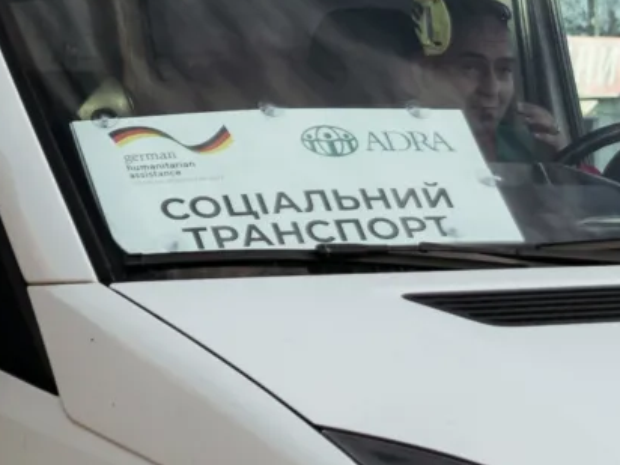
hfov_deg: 10.4
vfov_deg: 8.0
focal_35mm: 185
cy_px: 326
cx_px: -269
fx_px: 3313
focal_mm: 31
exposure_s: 1/2500
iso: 320
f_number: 2.8
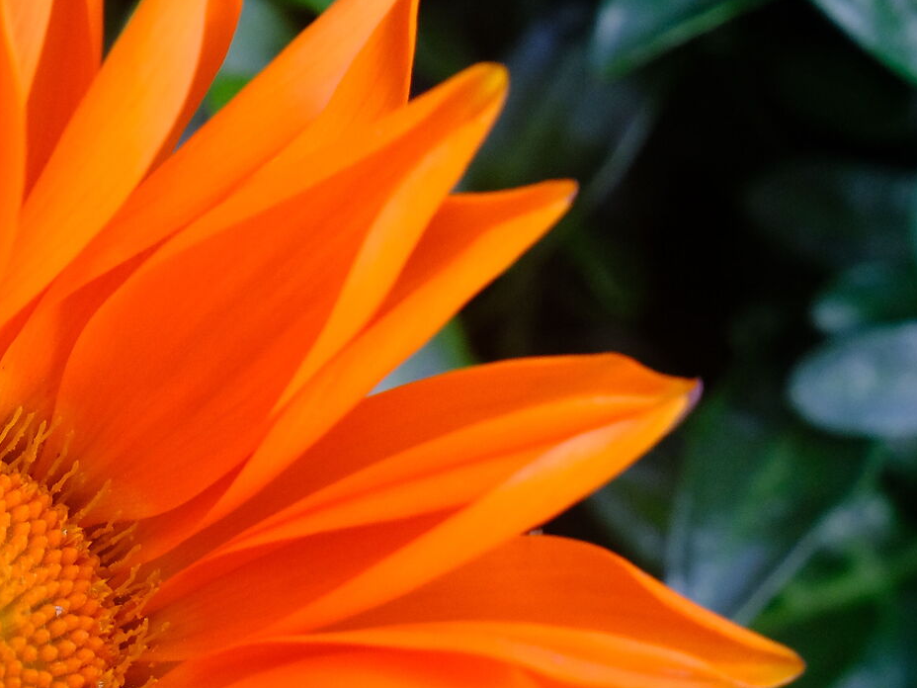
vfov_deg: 8.8
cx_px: -58
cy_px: 472
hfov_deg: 11.5
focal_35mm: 169
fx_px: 4477
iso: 1250
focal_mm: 45
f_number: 5.6
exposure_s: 1/140
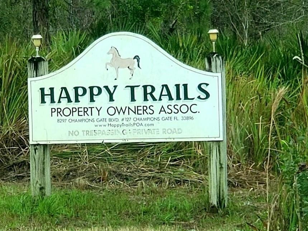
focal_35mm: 62
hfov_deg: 31.2
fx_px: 552
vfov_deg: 23.6
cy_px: 120
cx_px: 166
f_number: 2.4
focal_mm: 6
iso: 50
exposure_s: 1/126
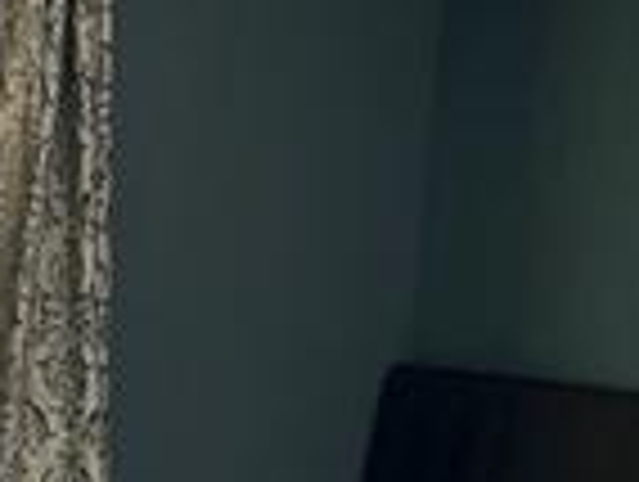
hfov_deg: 15.7
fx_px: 2163
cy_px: 505
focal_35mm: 117
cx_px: -270
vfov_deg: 12.5
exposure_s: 1/60
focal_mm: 5.7
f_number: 1.5
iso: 160
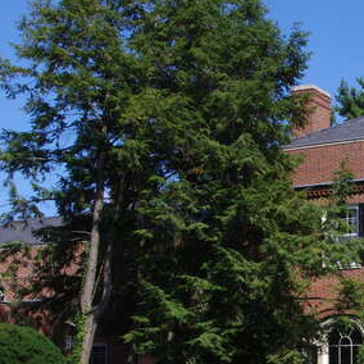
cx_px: 381
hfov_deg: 19.5
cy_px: 263
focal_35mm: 86
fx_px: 1023
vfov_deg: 20.1
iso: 200
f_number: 11
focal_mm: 24.38
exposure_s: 1/125
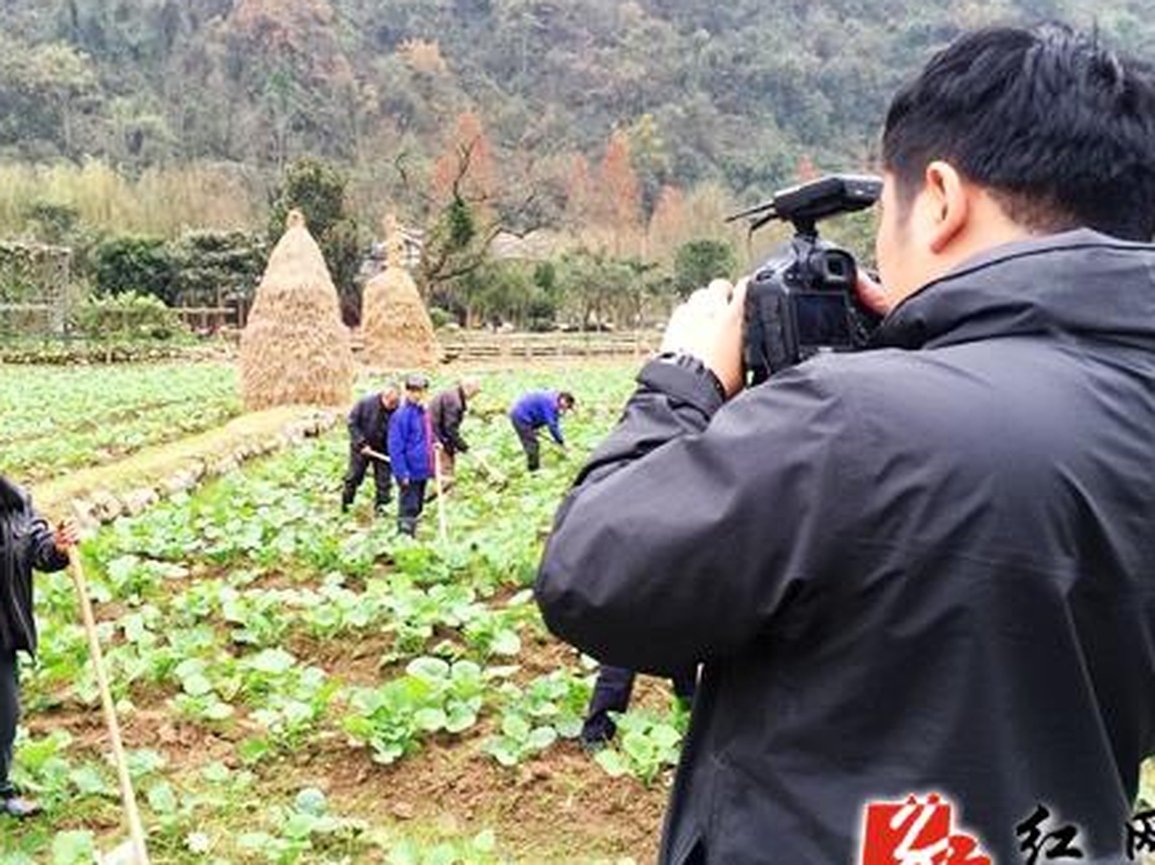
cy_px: 371
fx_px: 1334
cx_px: 427
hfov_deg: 46.4
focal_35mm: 40
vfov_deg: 35.9
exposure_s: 1/33
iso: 40
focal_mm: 4.15
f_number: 2.2
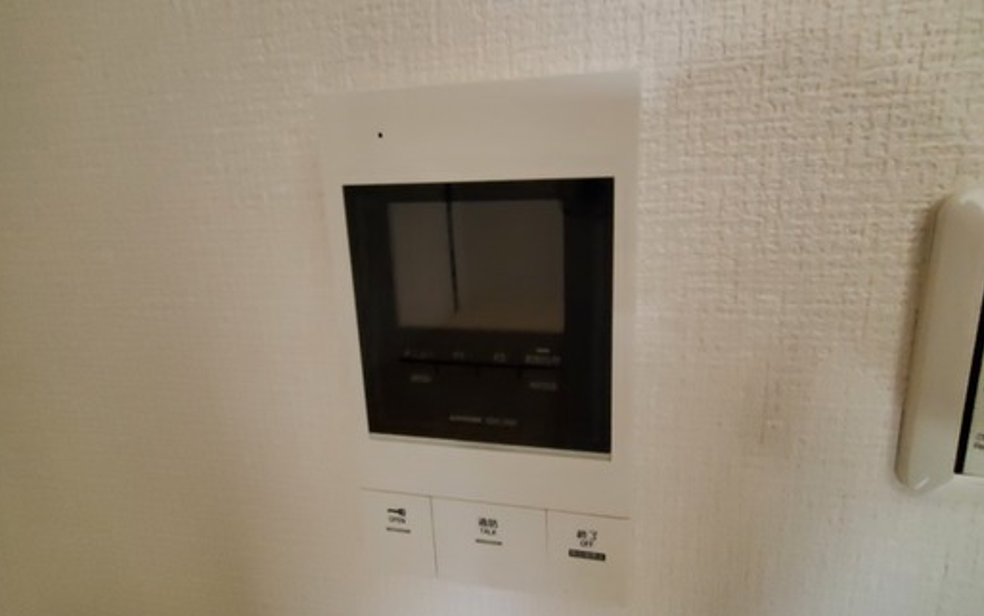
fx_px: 403
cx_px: 525
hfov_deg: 101.3
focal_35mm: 15
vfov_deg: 74.1
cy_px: 249
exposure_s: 1/10
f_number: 2.2
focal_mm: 1.8
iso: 1000
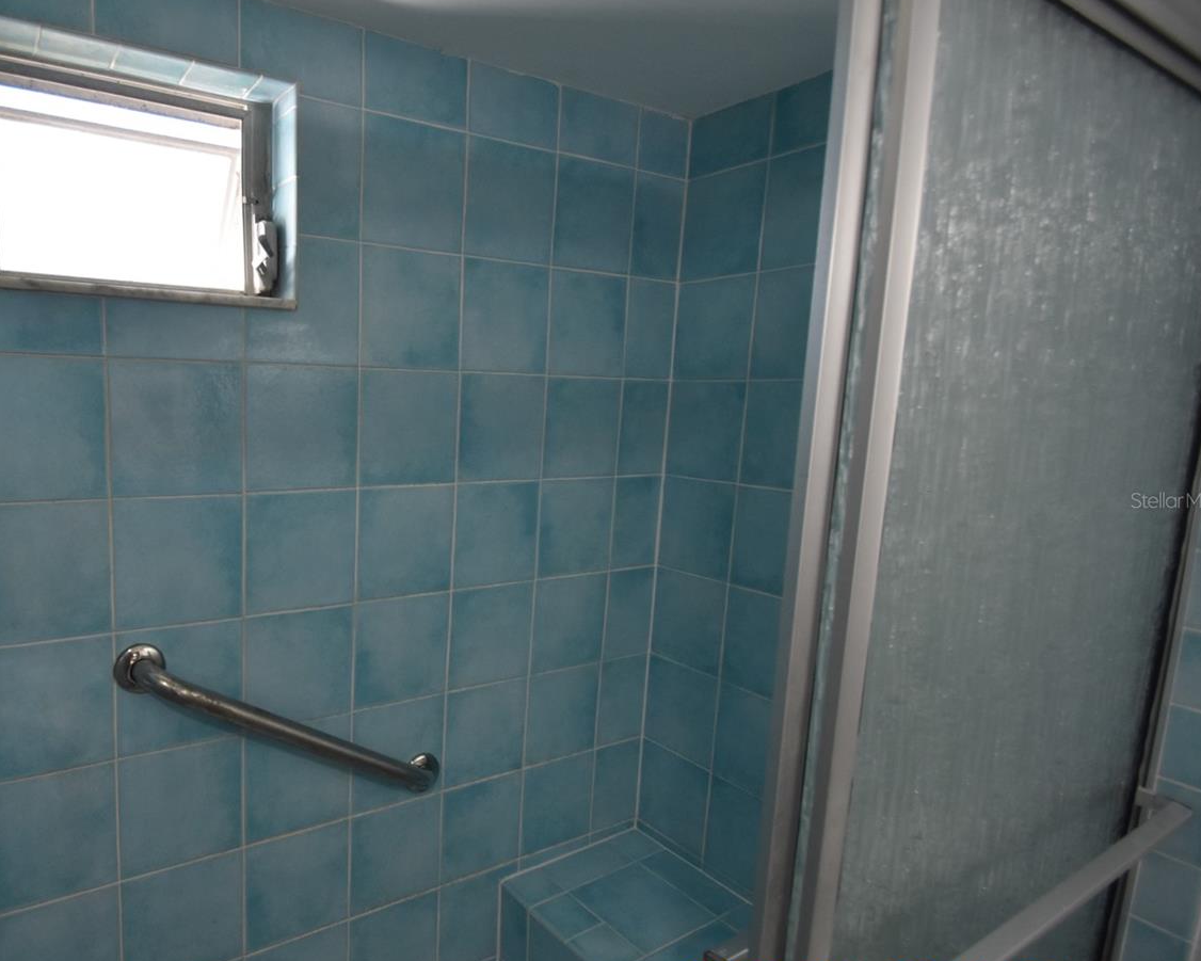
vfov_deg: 68.1
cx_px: 372
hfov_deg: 77.0
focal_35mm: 20
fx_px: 711
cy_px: 500
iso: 800
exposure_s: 1/125
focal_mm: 10
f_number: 3.5
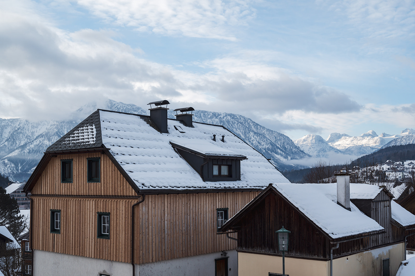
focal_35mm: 42
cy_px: 138
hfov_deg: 46.4
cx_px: 208
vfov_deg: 31.9
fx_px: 484
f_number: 7.1
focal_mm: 42
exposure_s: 1/500
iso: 100
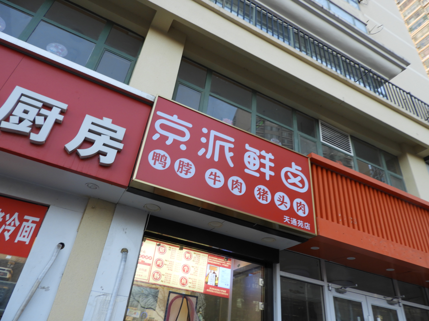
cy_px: 160
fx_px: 297
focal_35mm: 24
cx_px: 214
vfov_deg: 56.8
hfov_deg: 71.6
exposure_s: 1/80
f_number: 3.3
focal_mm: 4.3
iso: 100
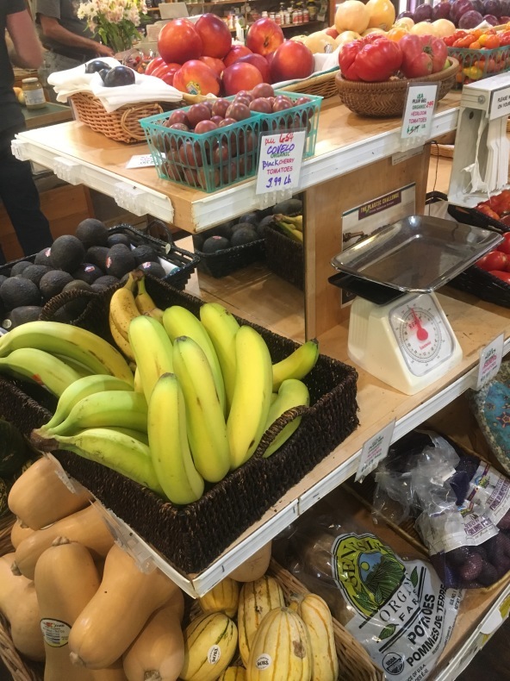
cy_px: 340
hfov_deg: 48.2
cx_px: 255
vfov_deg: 61.7
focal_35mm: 29
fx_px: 570
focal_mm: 4.15
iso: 200
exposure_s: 1/24
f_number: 2.2
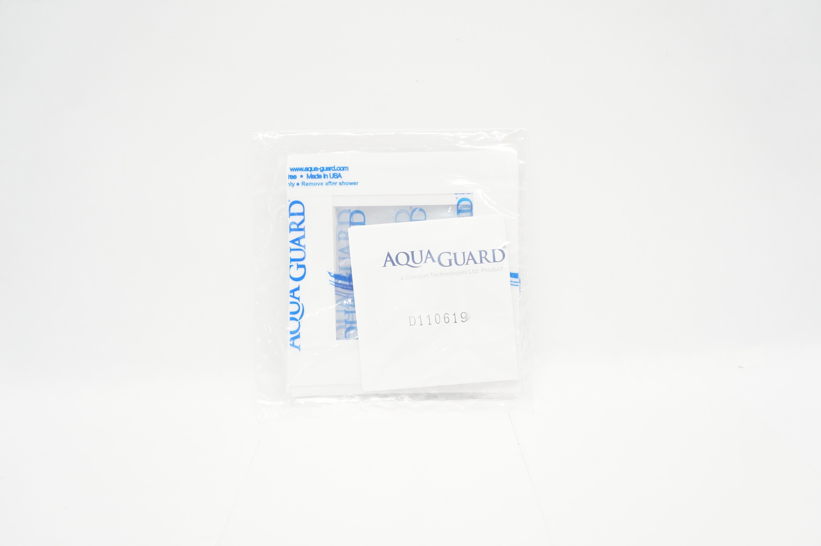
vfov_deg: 47.8
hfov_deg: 67.4
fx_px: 615
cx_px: 410
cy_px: 273
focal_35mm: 27
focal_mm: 18
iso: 800
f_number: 5.6
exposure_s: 1/60
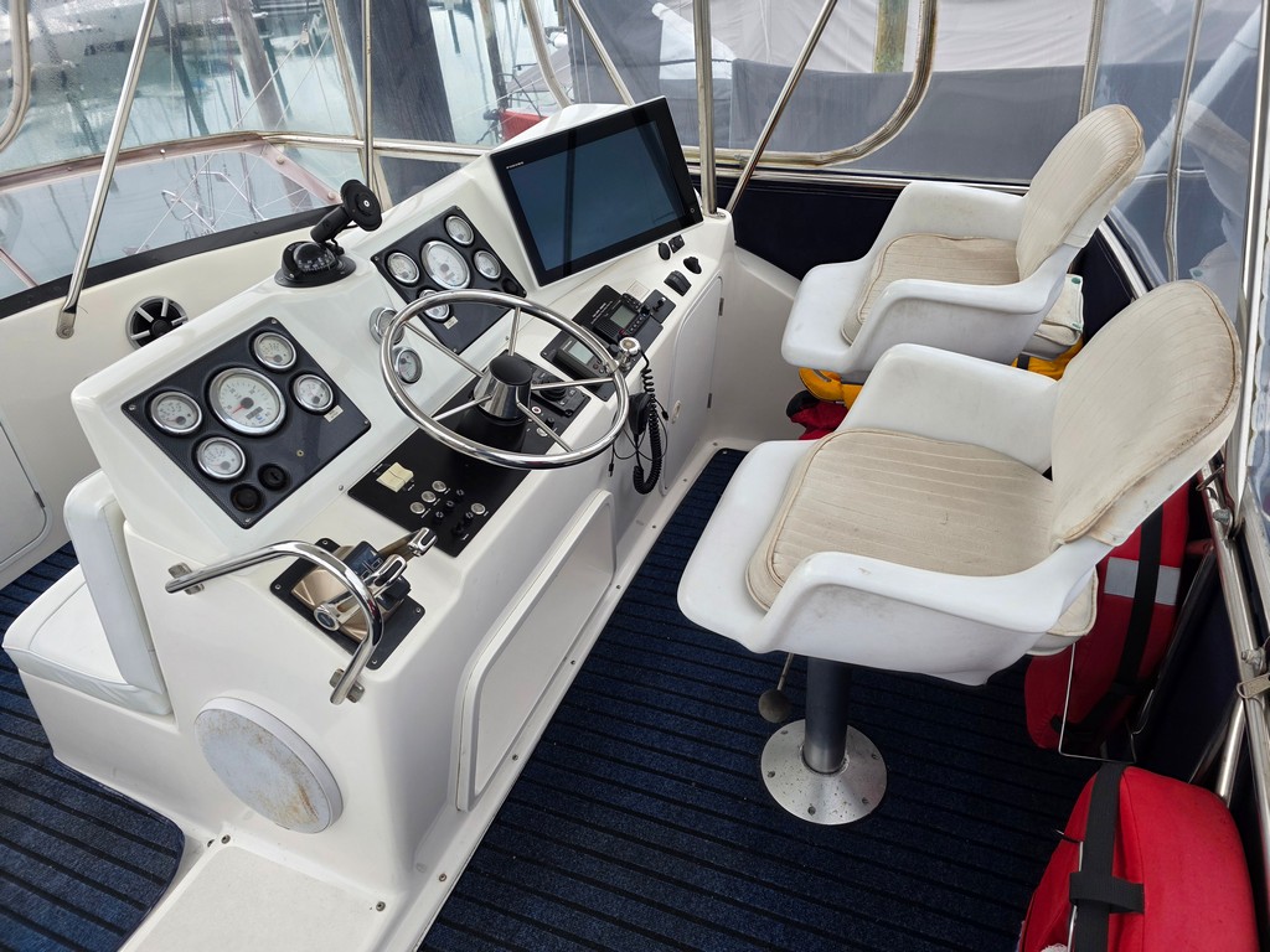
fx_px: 844
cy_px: 476
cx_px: 635
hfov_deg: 73.9
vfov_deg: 58.9
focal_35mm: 23
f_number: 1.7
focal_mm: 6.3
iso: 50
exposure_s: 1/359
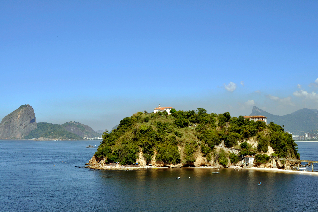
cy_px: 106
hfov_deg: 37.2
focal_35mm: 54
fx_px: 473
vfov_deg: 25.3
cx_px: 159
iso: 100
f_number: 10
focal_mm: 35
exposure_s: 1/160
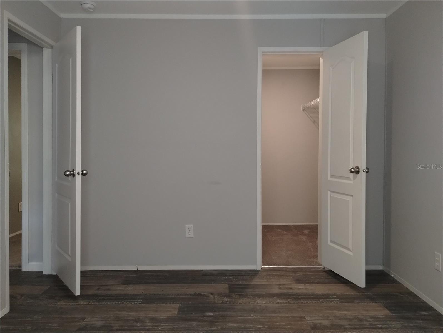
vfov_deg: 49.9
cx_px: 222
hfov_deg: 63.4
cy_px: 166
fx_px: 359
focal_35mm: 28
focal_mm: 4.27
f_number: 1.8
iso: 1094
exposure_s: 1/30
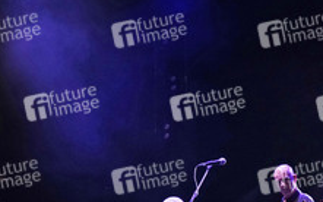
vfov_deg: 15.7
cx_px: 315
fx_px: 713
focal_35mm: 81
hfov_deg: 24.5
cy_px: 214
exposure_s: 1/200
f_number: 5
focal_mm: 39
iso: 3200
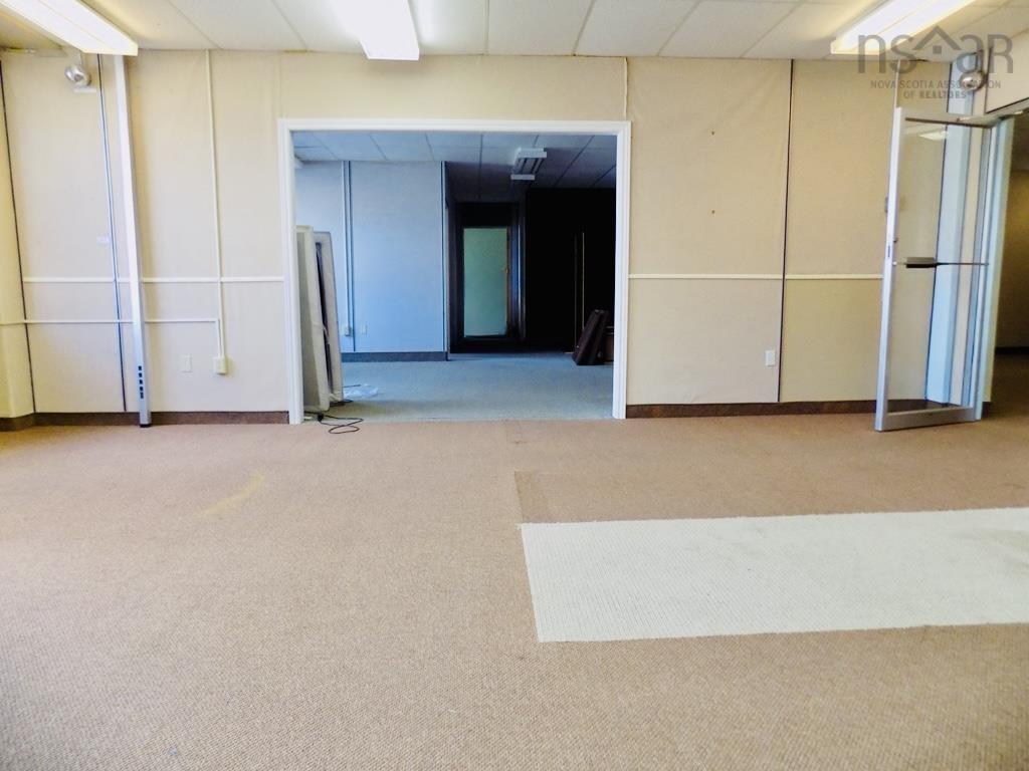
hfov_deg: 73.9
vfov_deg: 58.9
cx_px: 514
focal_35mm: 23
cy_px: 386
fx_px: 684
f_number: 3.1
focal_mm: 4
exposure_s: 1/30
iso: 250
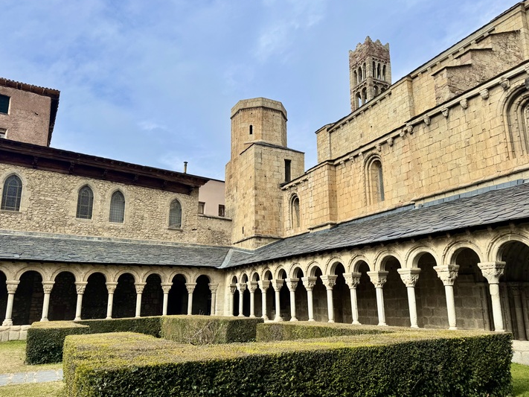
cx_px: 280
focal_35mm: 27
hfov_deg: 65.3
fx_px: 413
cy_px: 212
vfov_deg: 51.3
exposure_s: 1/3413
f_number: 1.78
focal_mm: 6.76
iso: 80
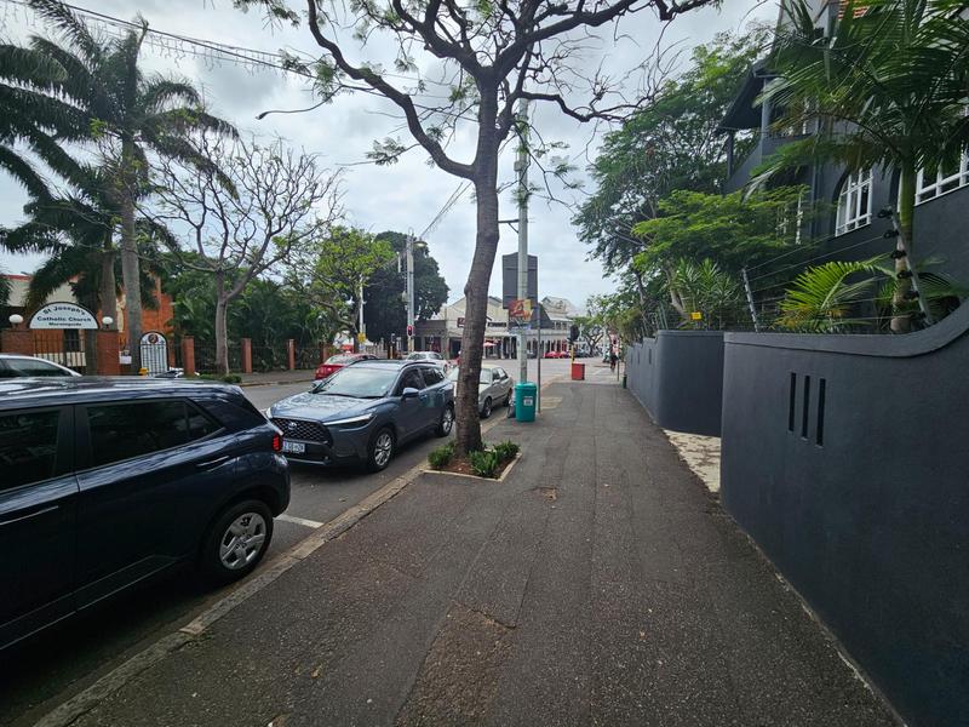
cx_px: 484
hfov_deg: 106.2
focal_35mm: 13
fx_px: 364
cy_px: 364
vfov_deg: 89.9
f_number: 2.2
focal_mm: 2.2
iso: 50
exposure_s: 1/1834
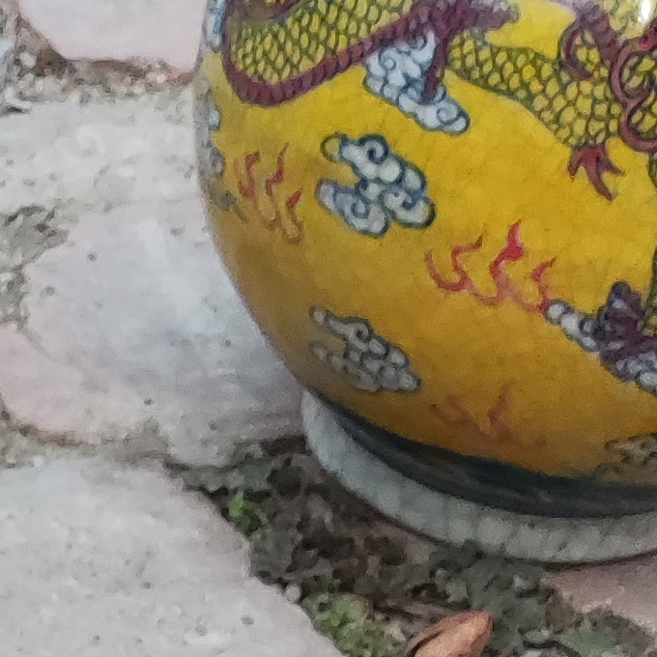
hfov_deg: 12.0
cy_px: 1571
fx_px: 2791
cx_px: -651
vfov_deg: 11.2
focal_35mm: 130
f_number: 1.79
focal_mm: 4.71
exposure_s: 1/50
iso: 223
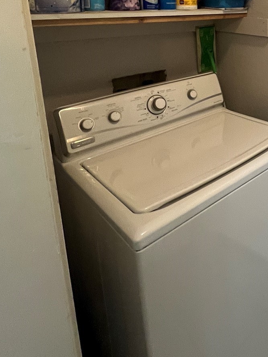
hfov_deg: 41.5
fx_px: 289
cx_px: 282
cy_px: 49
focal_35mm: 28
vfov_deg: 56.5
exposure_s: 1/60
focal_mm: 1.57
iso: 320
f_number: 1.8
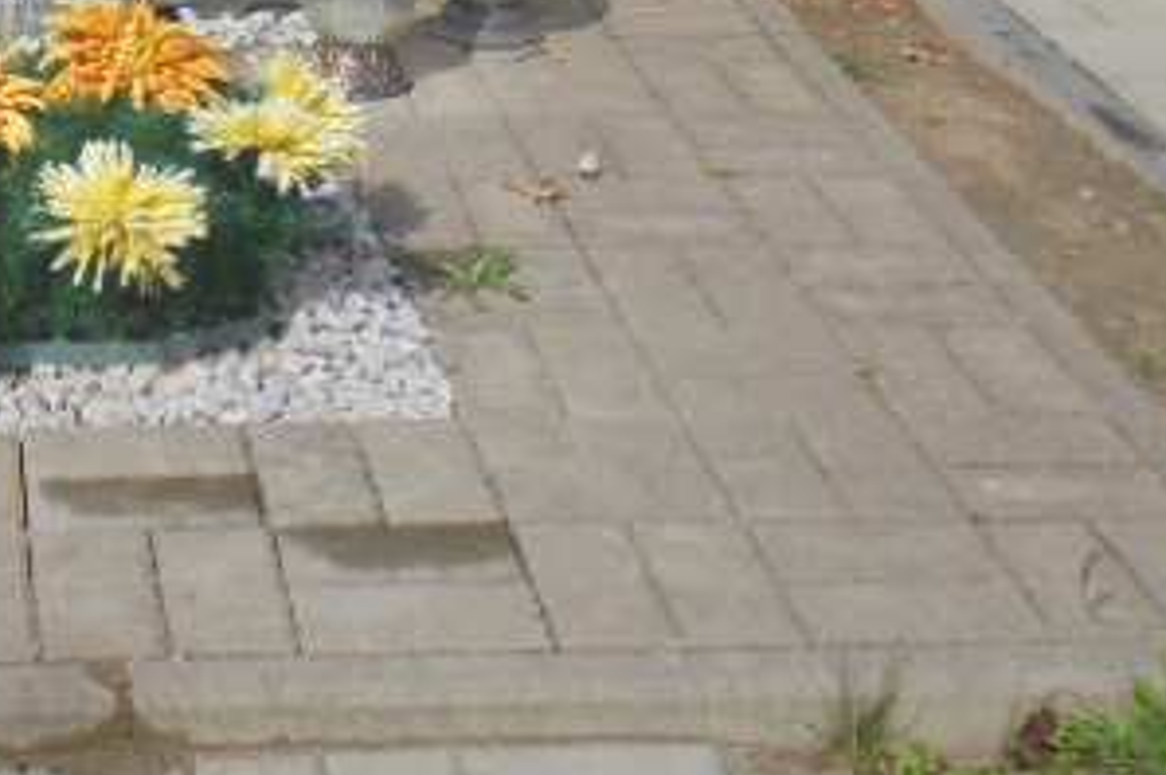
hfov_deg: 23.2
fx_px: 2750
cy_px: 35
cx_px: 70
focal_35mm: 85
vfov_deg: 15.8
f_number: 4.2
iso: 100
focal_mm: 6.9
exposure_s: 1/500
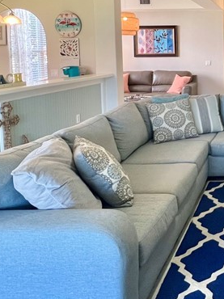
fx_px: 311
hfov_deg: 32.4
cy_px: 68
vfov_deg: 49.0
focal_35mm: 36
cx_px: 273
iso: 160
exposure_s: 1/120
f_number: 1.8
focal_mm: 1.57
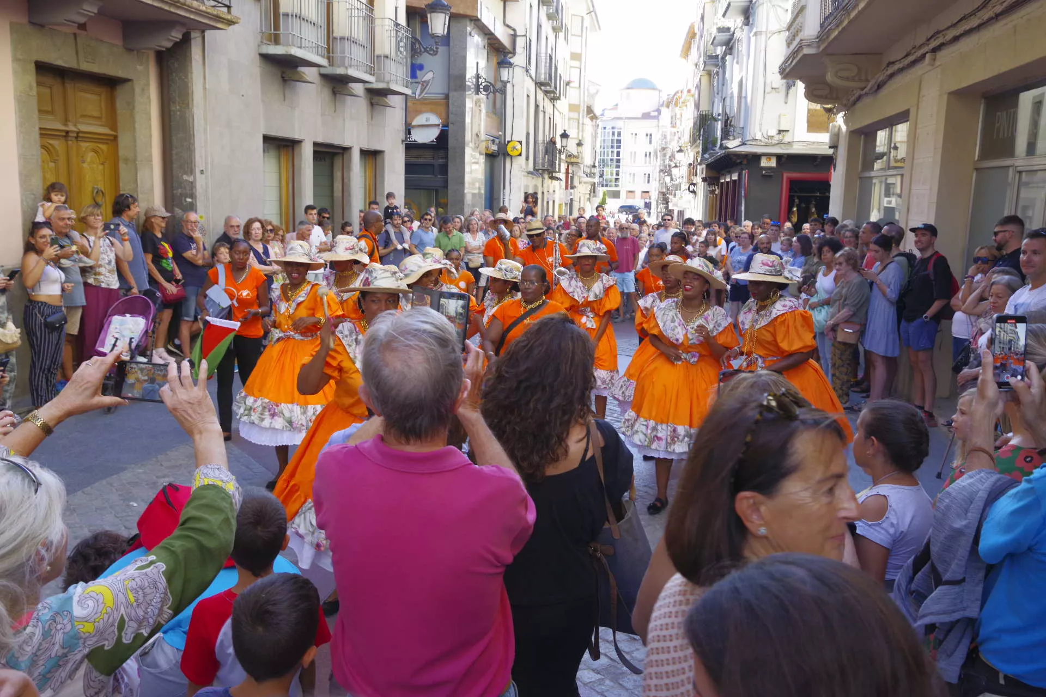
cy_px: 348
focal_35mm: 33
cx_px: 523
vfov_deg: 40.0
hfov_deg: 57.2
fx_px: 959
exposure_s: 1/125
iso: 1600
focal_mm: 33
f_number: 8
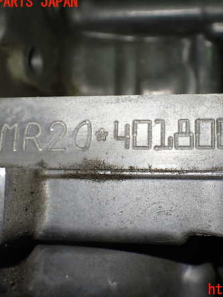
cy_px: 146
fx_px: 352
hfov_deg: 34.6
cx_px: 158
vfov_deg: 45.8
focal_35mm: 41
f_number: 2.3
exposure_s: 1/125
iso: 250
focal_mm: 5.4
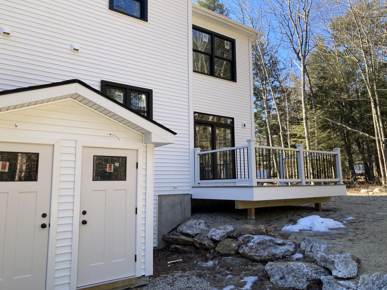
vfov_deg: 48.2
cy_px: 140
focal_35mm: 29
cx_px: 197
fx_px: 324
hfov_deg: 61.7
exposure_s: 1/392
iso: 20
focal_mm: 3.99
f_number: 1.8
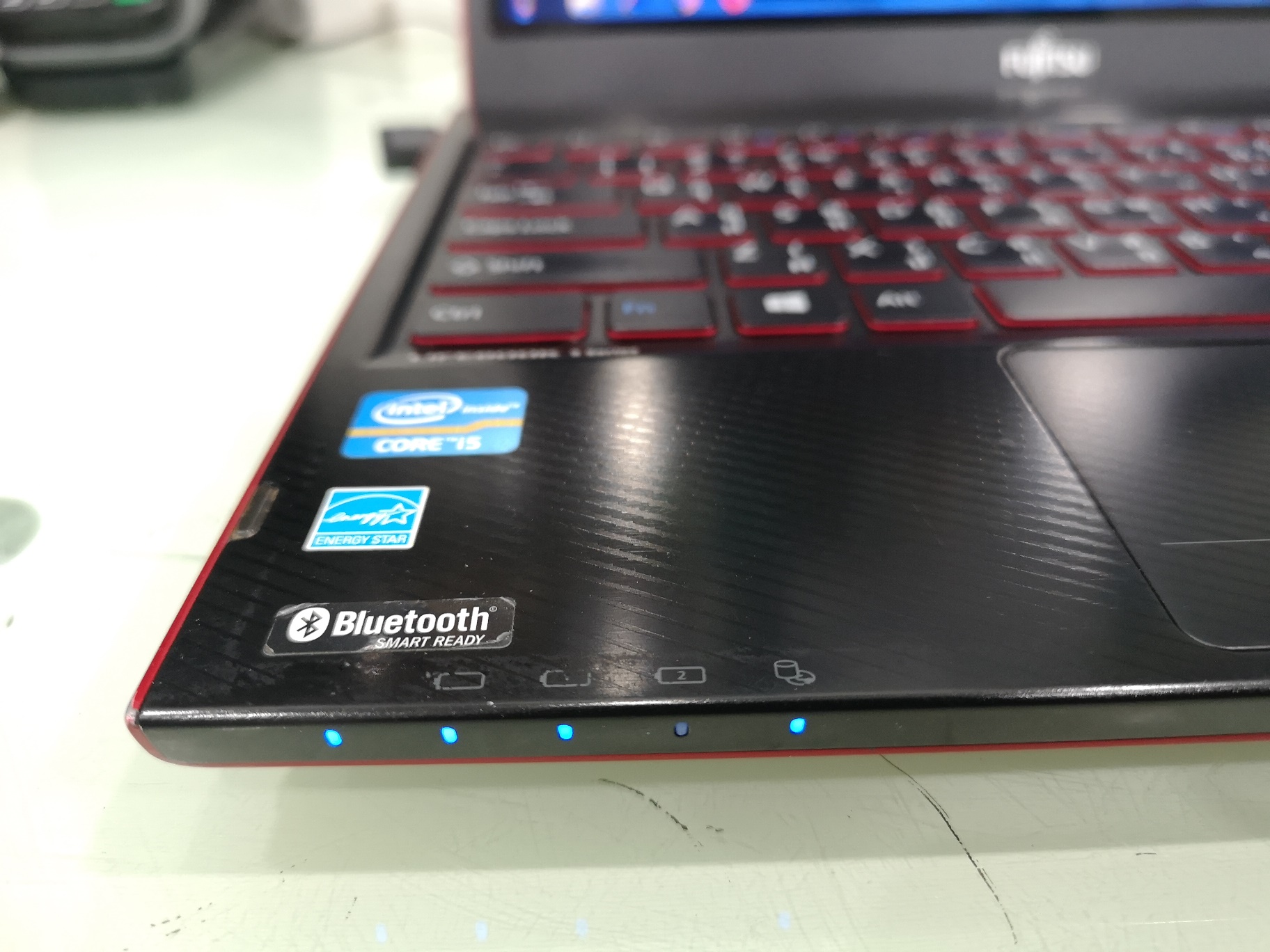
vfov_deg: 51.4
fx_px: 991
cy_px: 476
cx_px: 635
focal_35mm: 27
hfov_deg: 65.3
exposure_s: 1/50
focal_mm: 3.95
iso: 640
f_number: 1.8
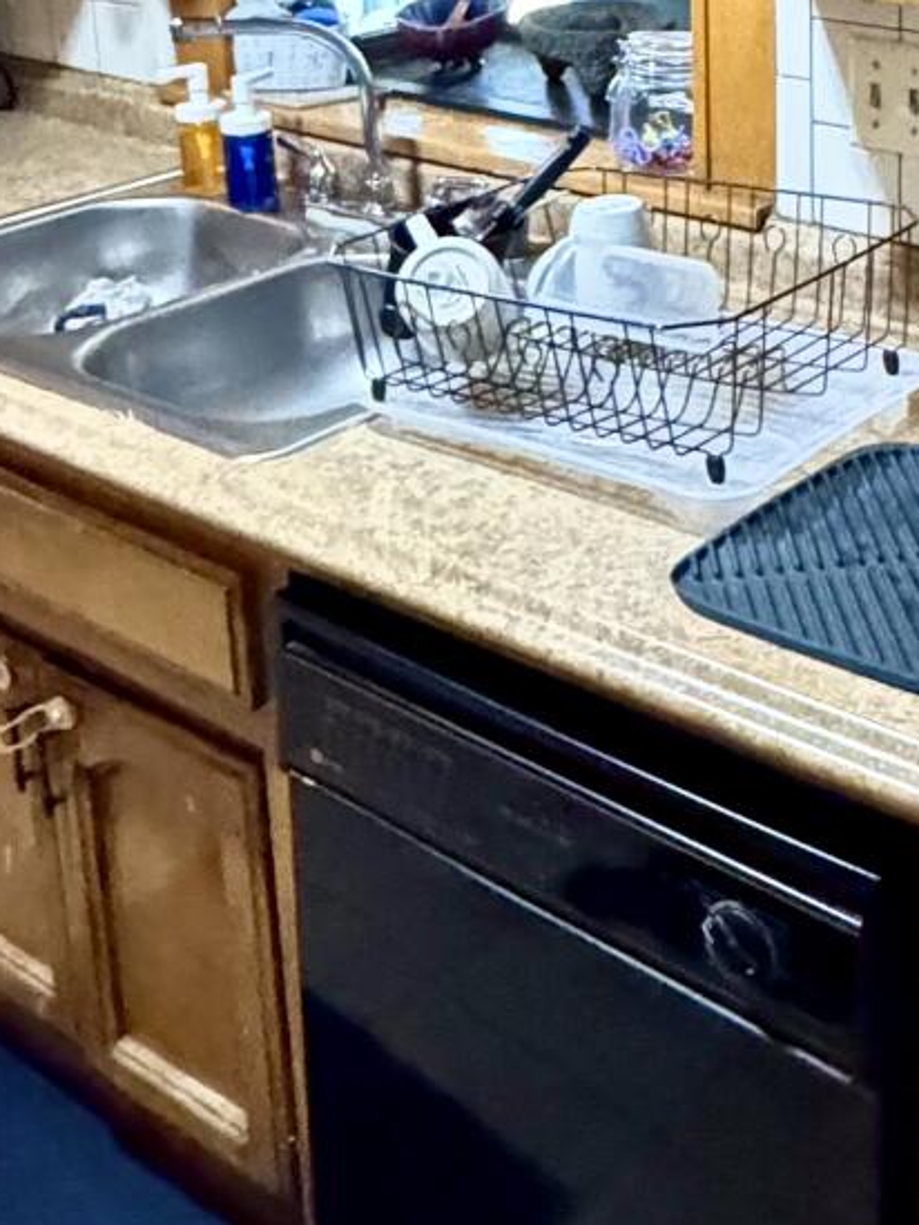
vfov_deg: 34.7
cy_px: 51
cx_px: 841
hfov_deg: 27.5
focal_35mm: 51
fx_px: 1805
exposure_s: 1/20
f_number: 2.2
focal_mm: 2.22
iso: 2500
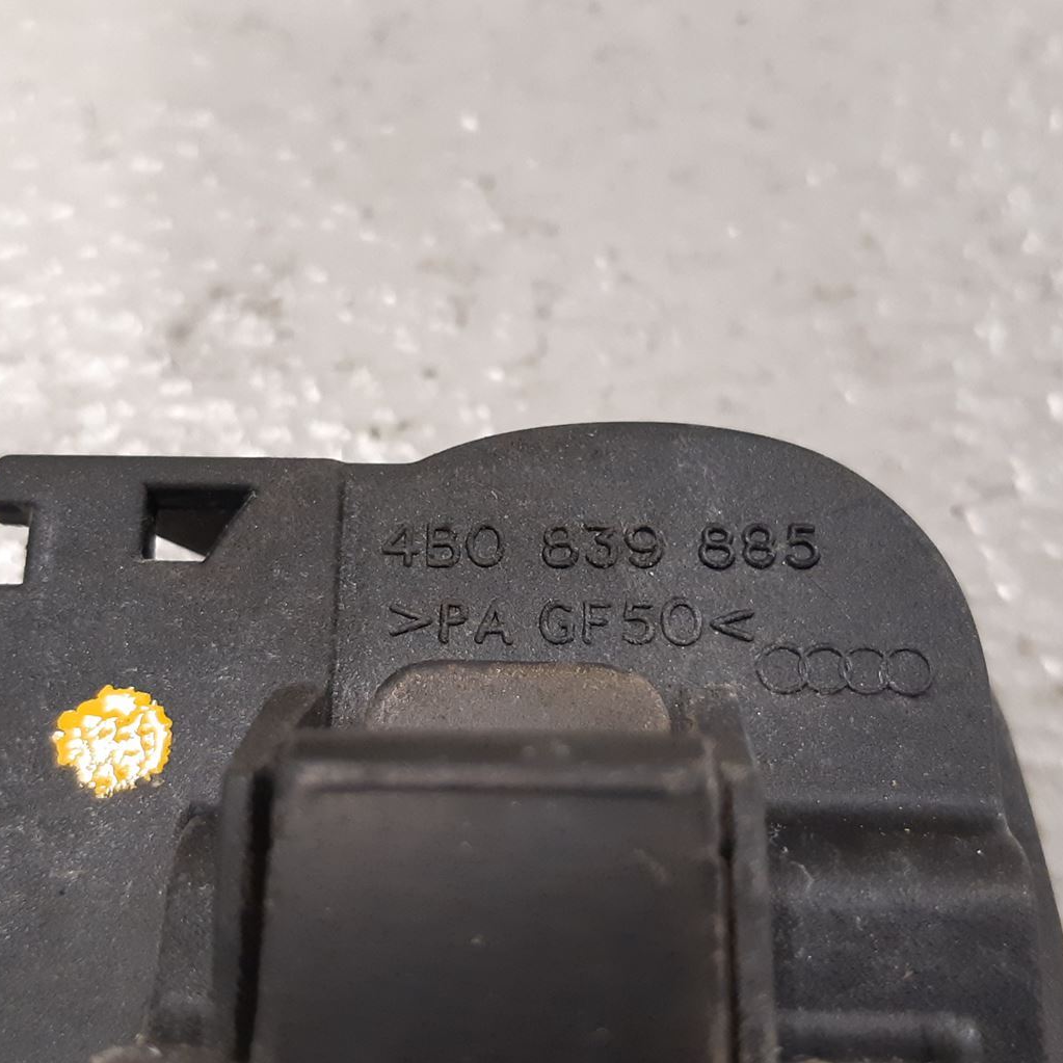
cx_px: 505
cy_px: 549
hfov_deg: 36.8
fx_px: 1598
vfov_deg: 36.8
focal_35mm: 46
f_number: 1.7
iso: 250
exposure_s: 1/33
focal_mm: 3.93
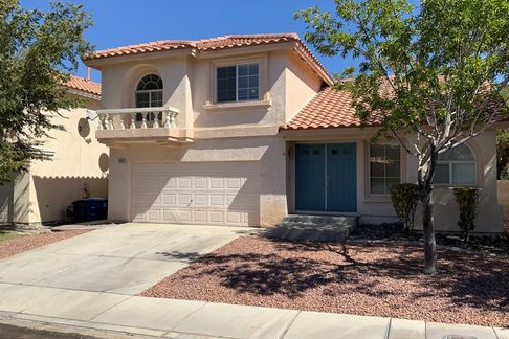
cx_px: 259
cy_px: 166
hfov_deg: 60.3
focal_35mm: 31
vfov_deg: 42.3
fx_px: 438
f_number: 1.8
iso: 20
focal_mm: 3
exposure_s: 1/2667
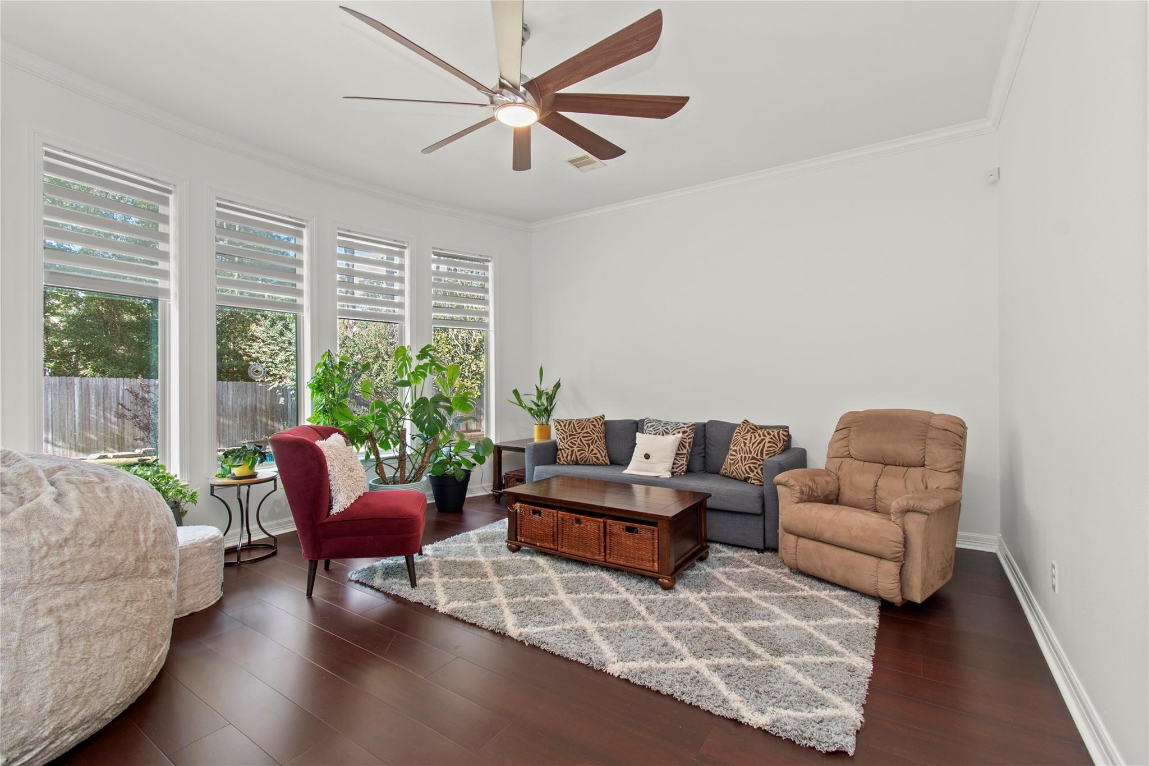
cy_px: 383
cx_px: 574
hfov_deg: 100.4
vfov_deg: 77.3
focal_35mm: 15
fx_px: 479
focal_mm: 10
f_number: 8
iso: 320
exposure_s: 1/2
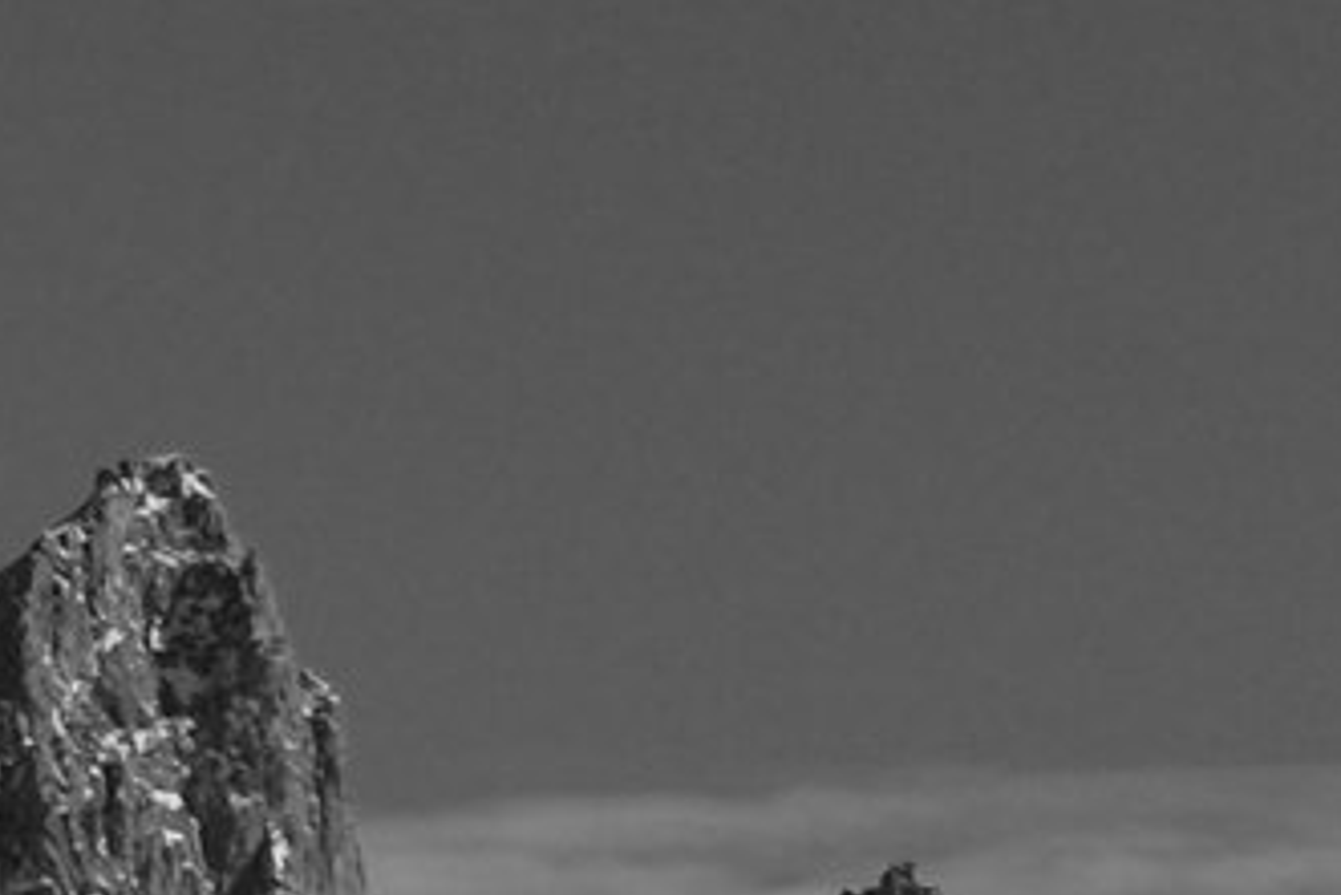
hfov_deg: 3.2
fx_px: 23663
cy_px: 998
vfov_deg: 2.2
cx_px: -377
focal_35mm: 635
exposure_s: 1/750
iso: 160
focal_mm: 55.8
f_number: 4.5
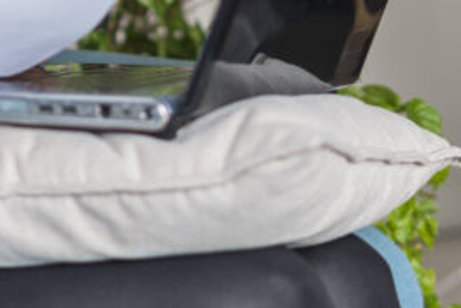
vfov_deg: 8.1
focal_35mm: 167
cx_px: 77
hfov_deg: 12.2
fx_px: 2141
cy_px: -80
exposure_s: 1/125
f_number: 1.8
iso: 200
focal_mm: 50
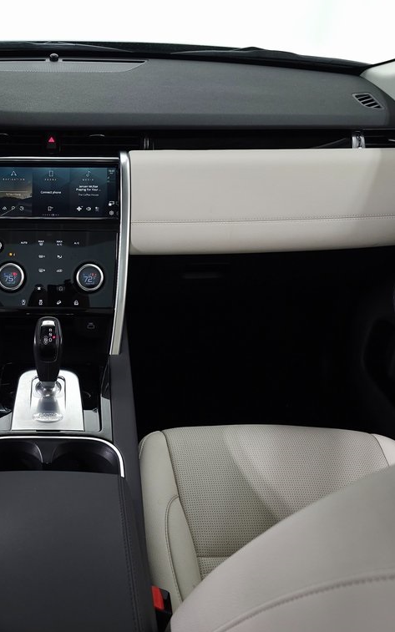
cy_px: 313
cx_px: 52
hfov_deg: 36.3
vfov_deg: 58.1
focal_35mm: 33
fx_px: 569
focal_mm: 6.3
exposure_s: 1/60
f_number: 1.7
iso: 100
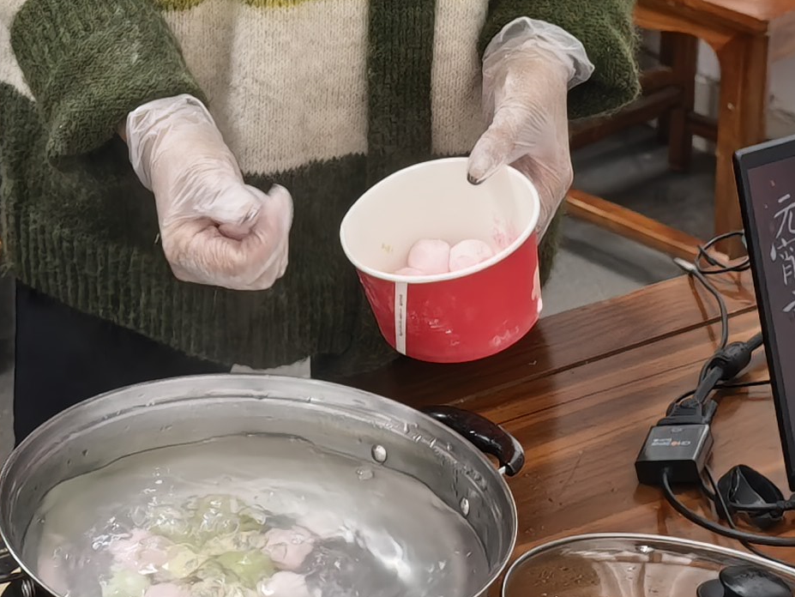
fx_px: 2435
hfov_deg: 18.3
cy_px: -359
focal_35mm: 106
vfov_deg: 13.0
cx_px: 104
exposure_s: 1/114
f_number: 1.6
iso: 50
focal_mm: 8.5
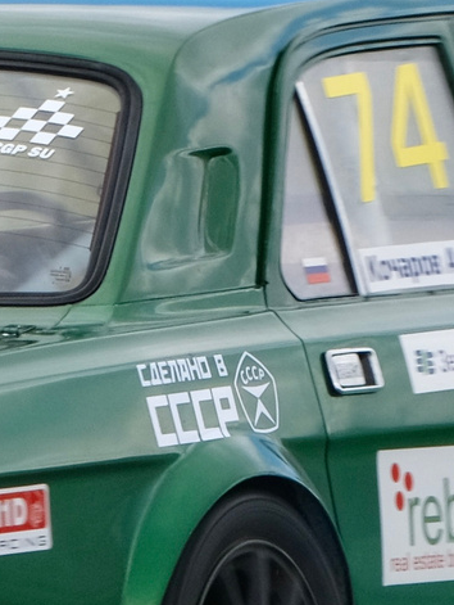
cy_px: -21
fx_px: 18057
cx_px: 321
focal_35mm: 1034
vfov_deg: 1.9
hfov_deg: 1.4
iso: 160
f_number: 11
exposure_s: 1/125
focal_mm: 132
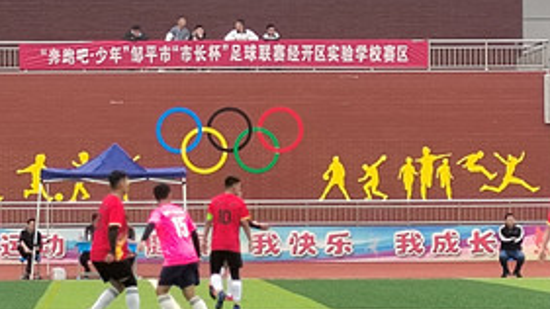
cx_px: 256
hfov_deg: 8.2
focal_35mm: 263
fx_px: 3835
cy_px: 125
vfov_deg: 4.6
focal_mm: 5.52
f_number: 1.9
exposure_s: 1/100
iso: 115
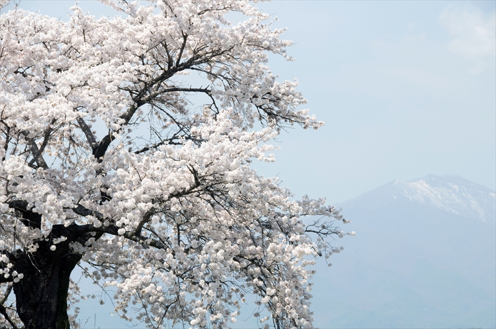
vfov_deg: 3.4
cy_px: 164
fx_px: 5572
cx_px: 248
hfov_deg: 5.1
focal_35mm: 405
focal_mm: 270
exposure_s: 1/400
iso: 200
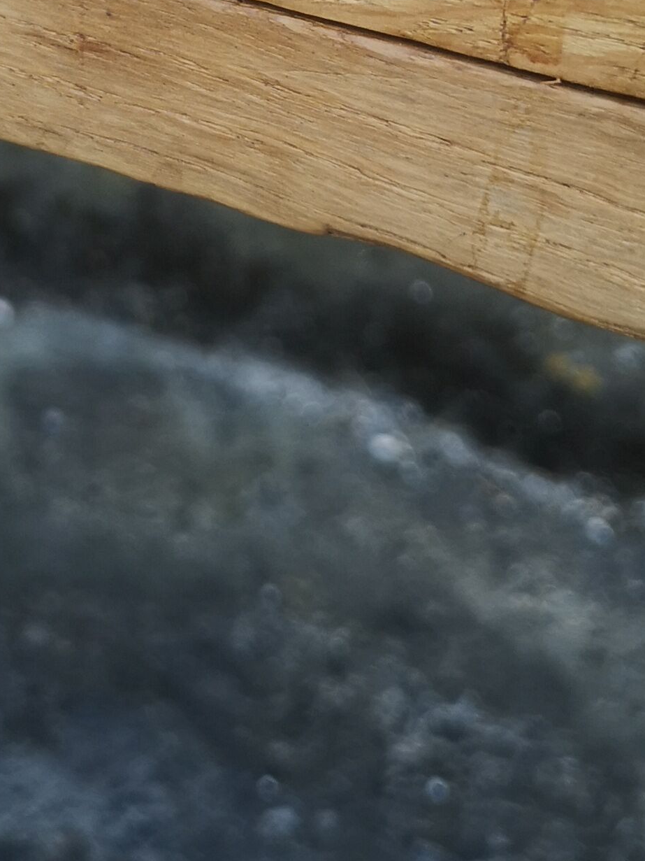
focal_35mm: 80
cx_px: 9
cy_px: -178
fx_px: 1988
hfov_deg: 18.0
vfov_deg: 22.5
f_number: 1.8
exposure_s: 1/181
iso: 50
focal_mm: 5.58
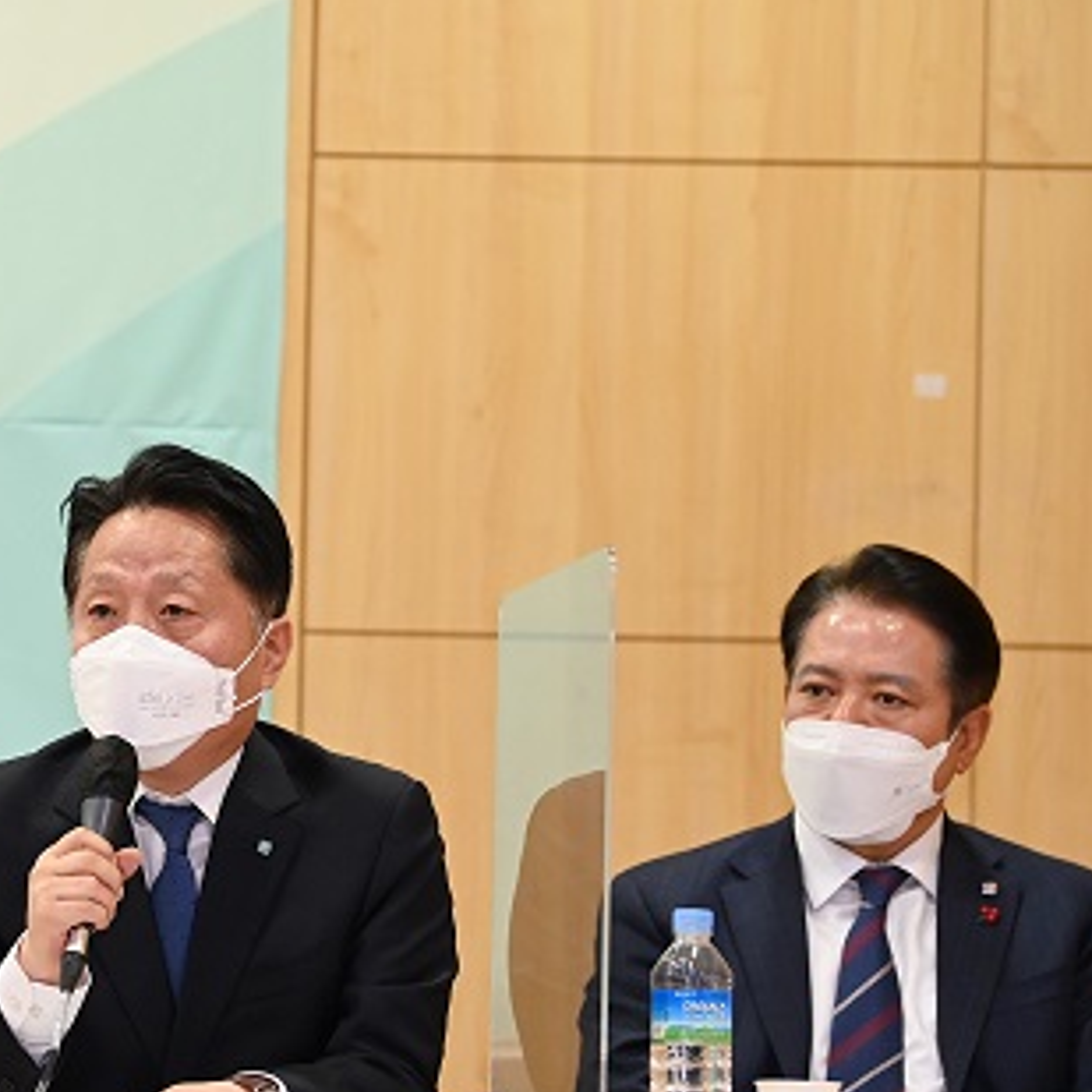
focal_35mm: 204
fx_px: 7281
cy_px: 733
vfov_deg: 8.6
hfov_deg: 8.5
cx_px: 60
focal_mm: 116
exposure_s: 1/250
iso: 2500
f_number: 2.8
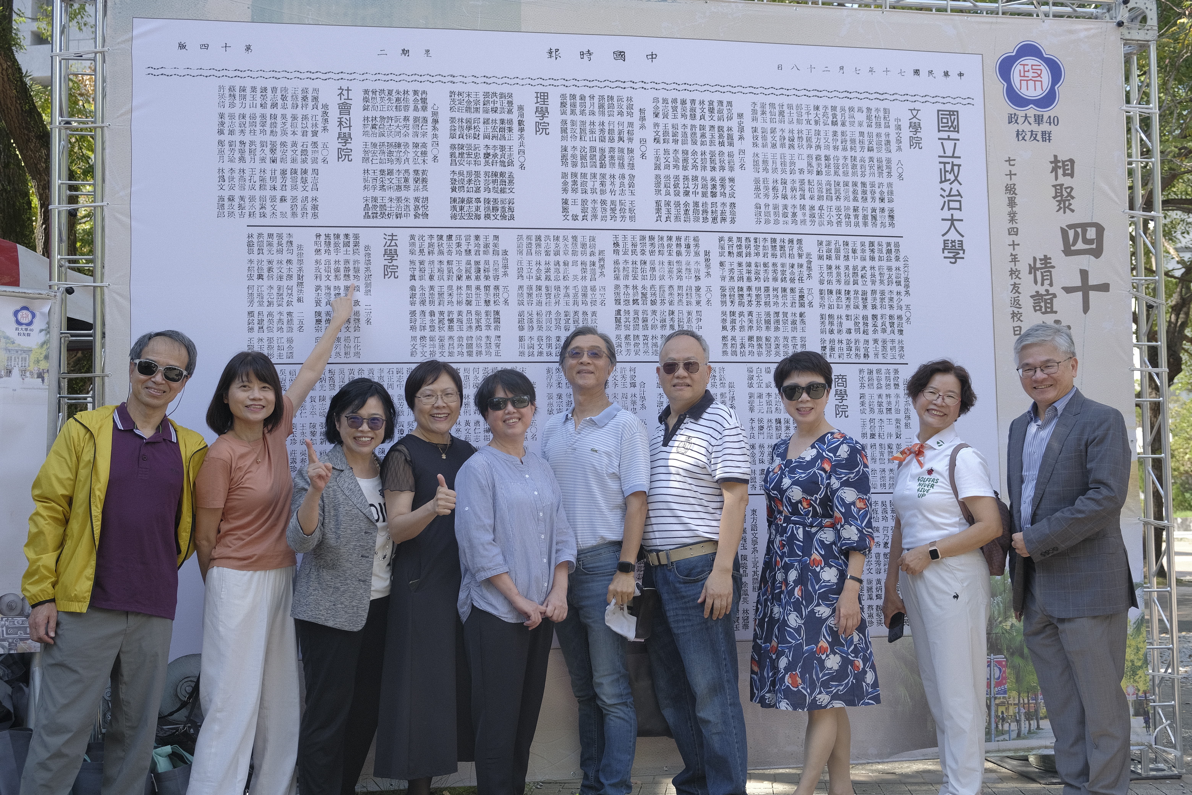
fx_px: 1258
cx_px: 596
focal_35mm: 38
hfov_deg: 50.7
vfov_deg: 35.1
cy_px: 398
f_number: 4
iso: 200
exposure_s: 1/250
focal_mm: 25.4
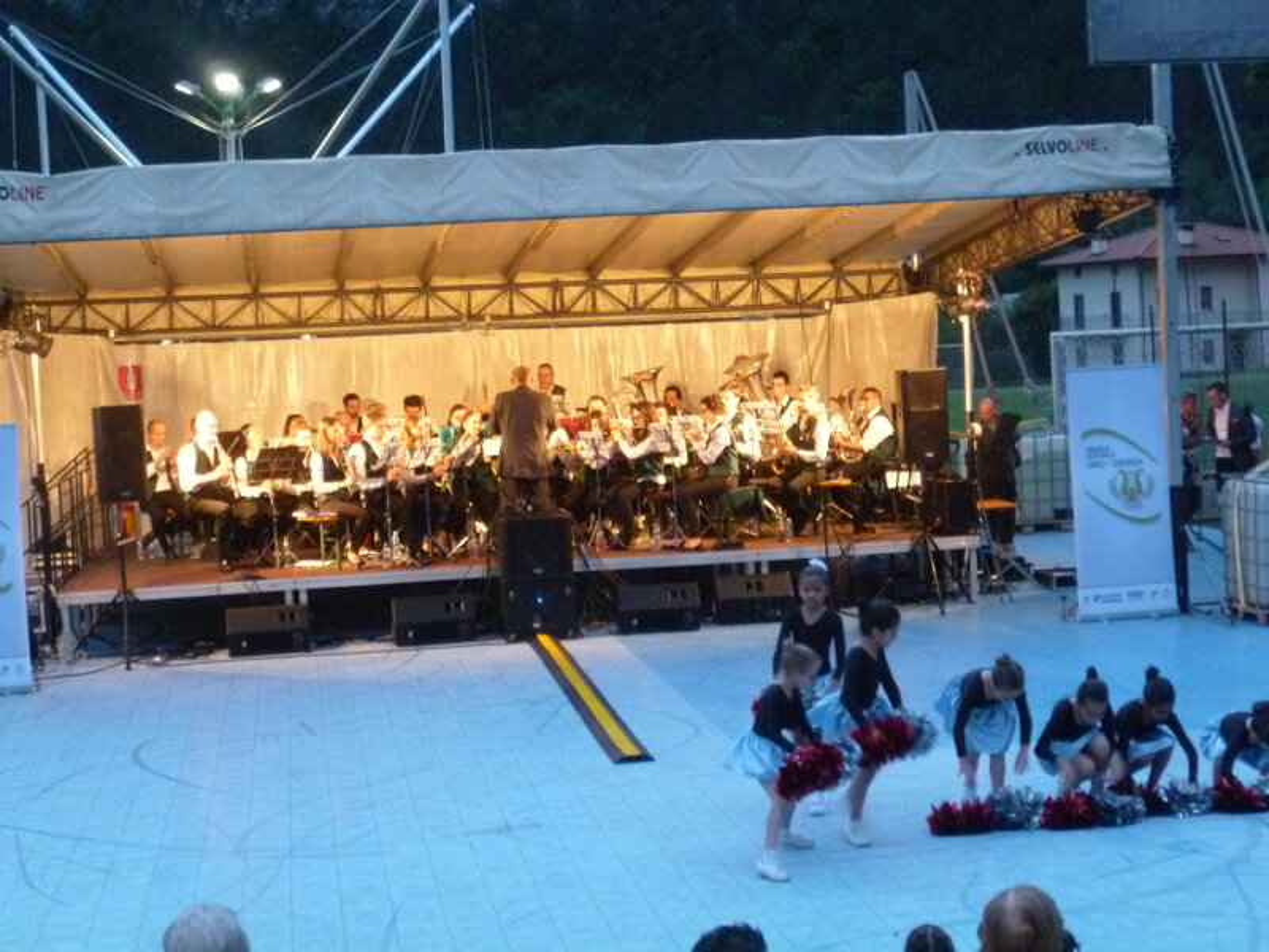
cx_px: 634
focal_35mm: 67
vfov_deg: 21.9
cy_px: 476
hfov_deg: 29.0
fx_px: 2456
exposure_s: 1/25
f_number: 4.3
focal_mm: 12
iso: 800
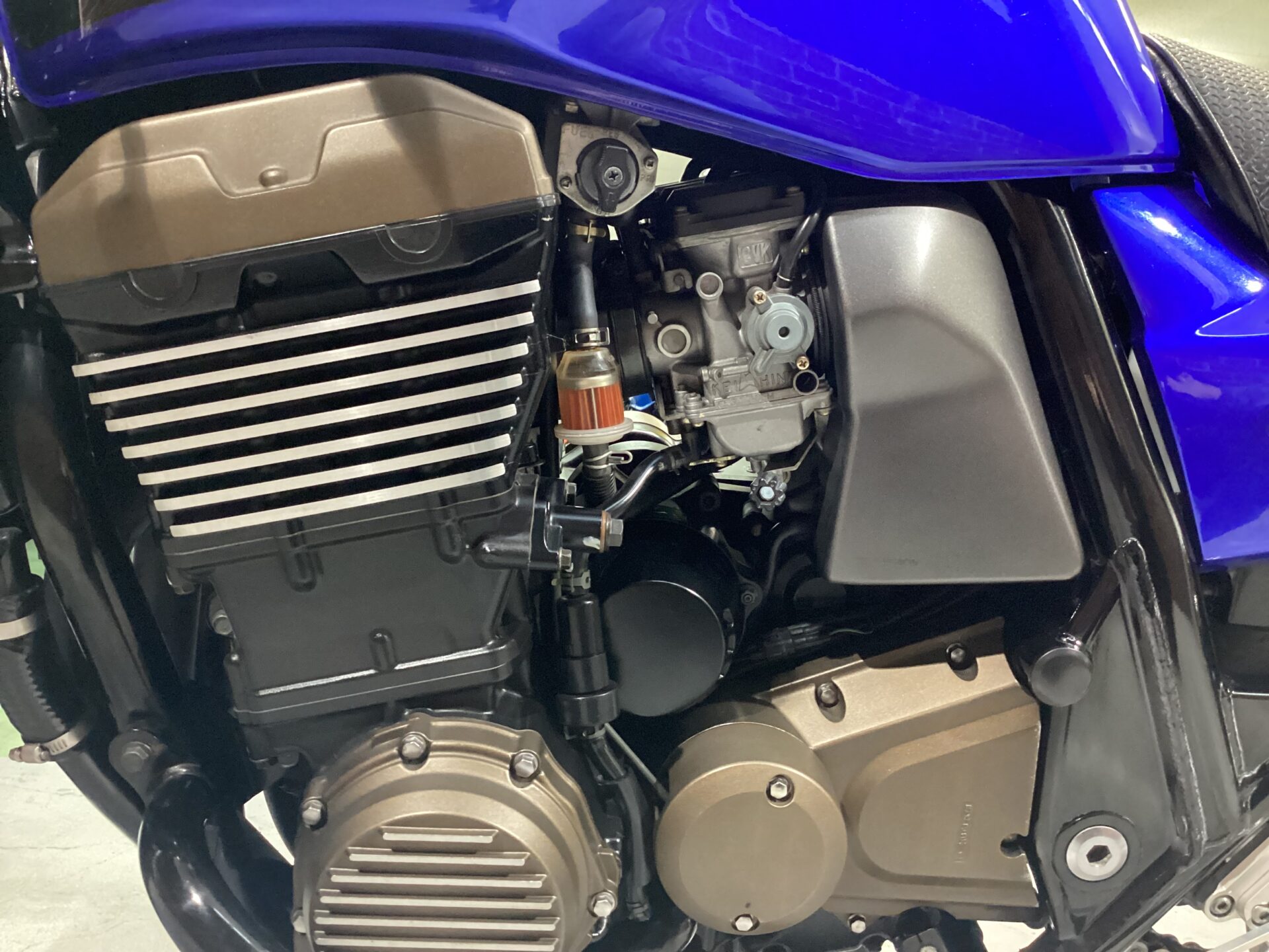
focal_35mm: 31
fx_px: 1136
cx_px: 634
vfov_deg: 45.4
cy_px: 476
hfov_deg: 58.4
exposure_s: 1/30
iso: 640
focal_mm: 3.3
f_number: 2.4
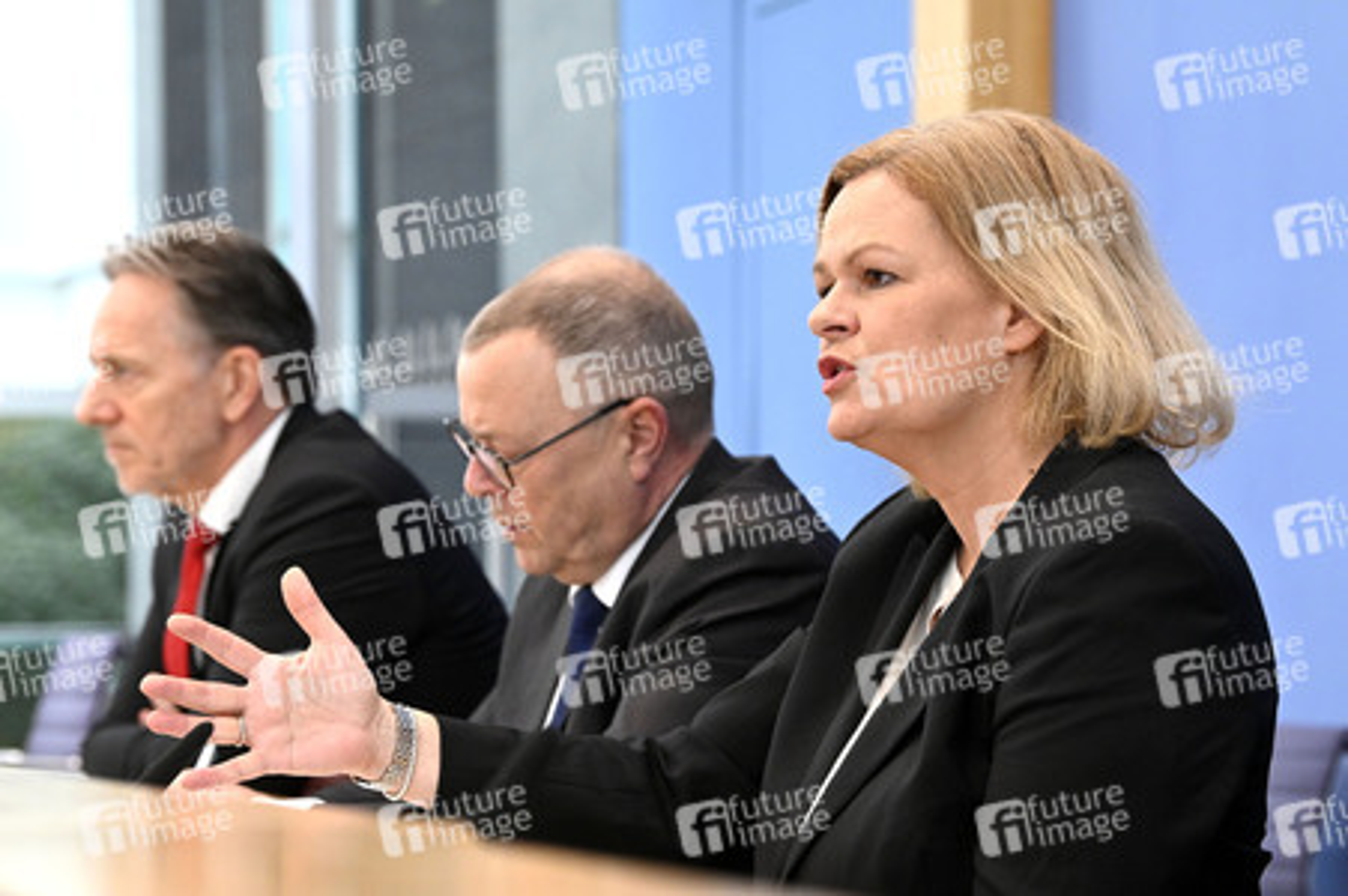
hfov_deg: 16.4
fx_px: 4677
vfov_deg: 11.0
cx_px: 674
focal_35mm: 125
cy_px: 448
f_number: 7.1
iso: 5000
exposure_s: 1/500
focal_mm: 125
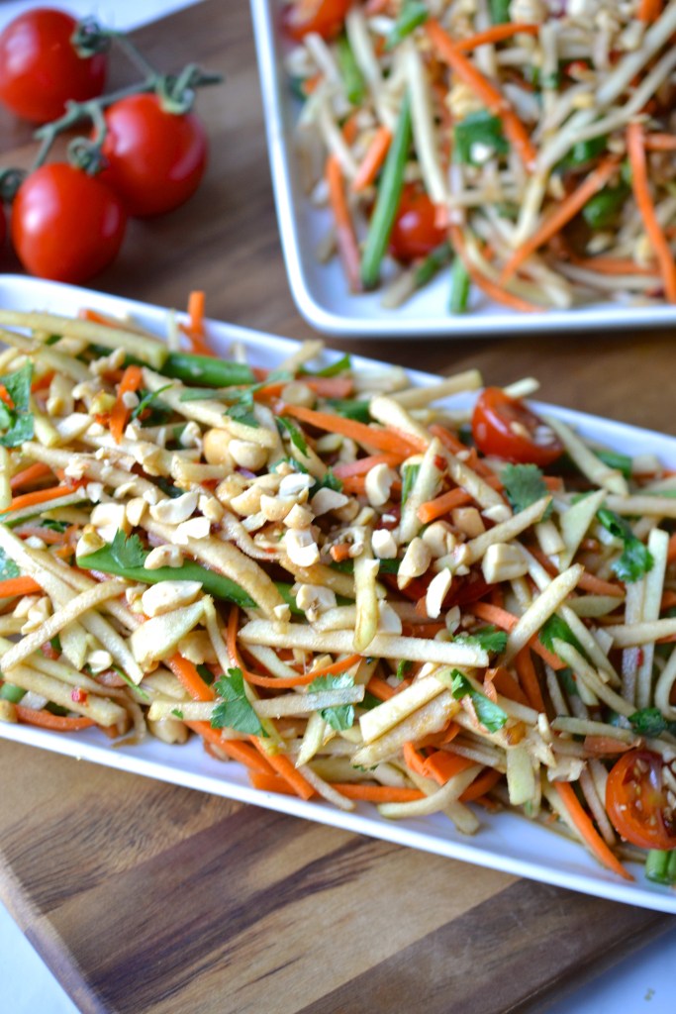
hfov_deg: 22.6
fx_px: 1689
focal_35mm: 60
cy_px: 507
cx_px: 338
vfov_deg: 33.4
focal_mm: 40
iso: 400
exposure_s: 1/60
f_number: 3.2
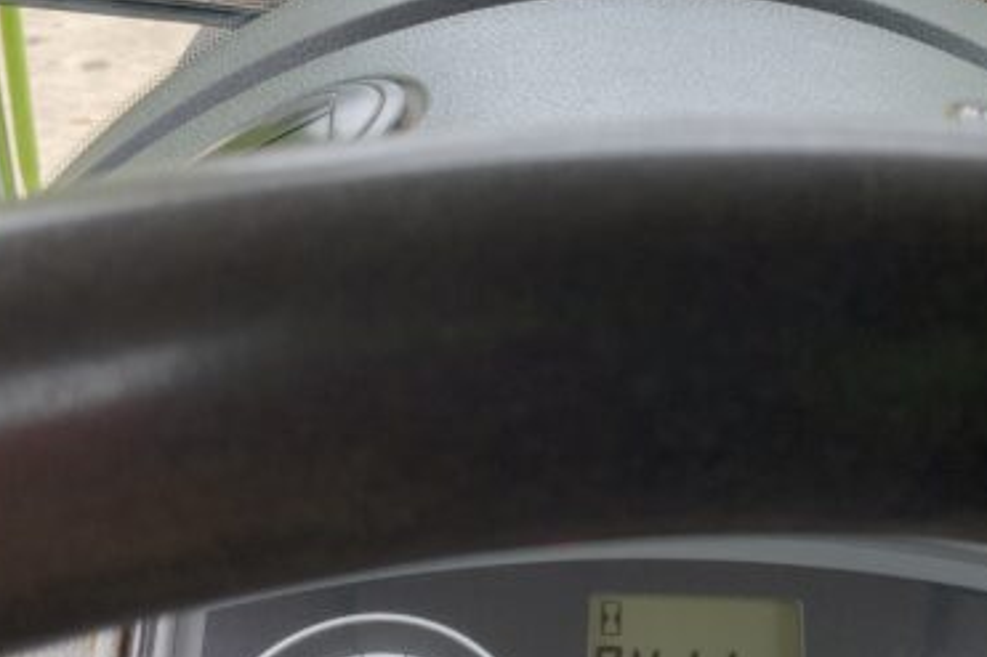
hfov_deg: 37.9
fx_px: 1425
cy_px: 285
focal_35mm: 52
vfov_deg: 25.9
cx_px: 644
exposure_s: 1/122
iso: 32
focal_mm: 3
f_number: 1.8
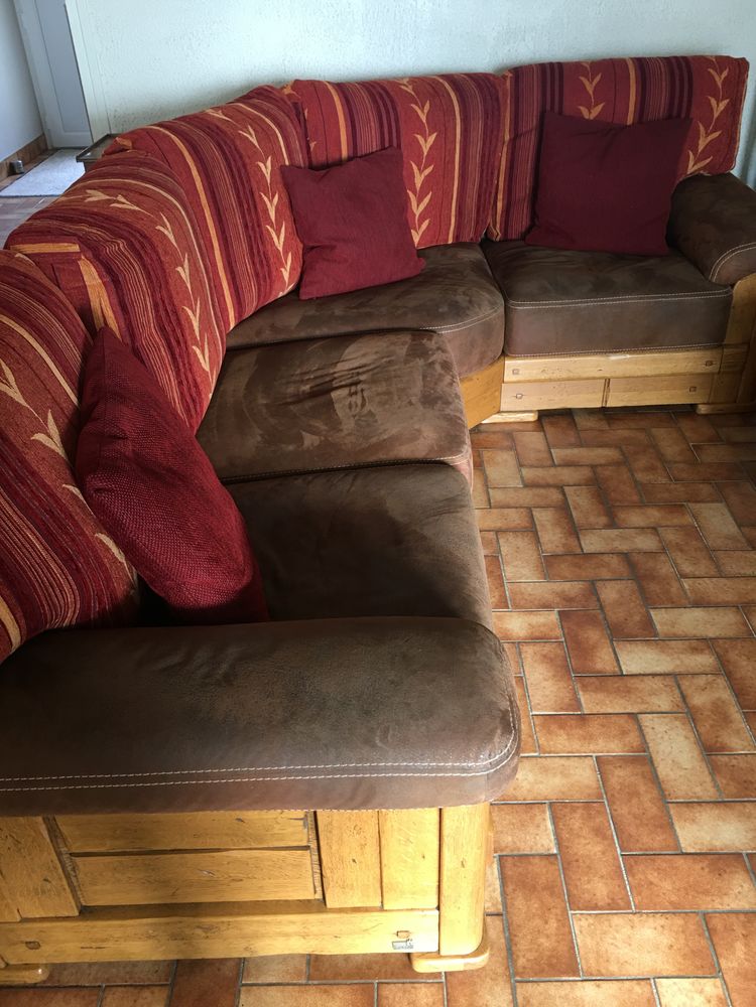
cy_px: 504
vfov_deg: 61.7
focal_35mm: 29
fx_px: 844
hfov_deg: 48.2
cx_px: 378
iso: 64
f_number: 2.2
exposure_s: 1/17
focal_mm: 4.15
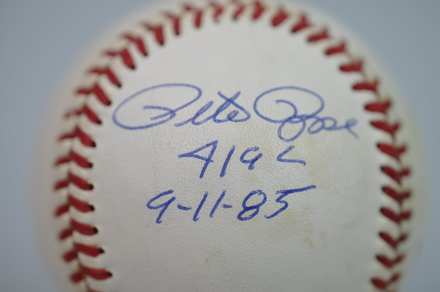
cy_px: 146
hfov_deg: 33.4
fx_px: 732
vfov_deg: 22.6
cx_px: 220
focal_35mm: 60
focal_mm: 40
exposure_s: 1/80
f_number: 4.5
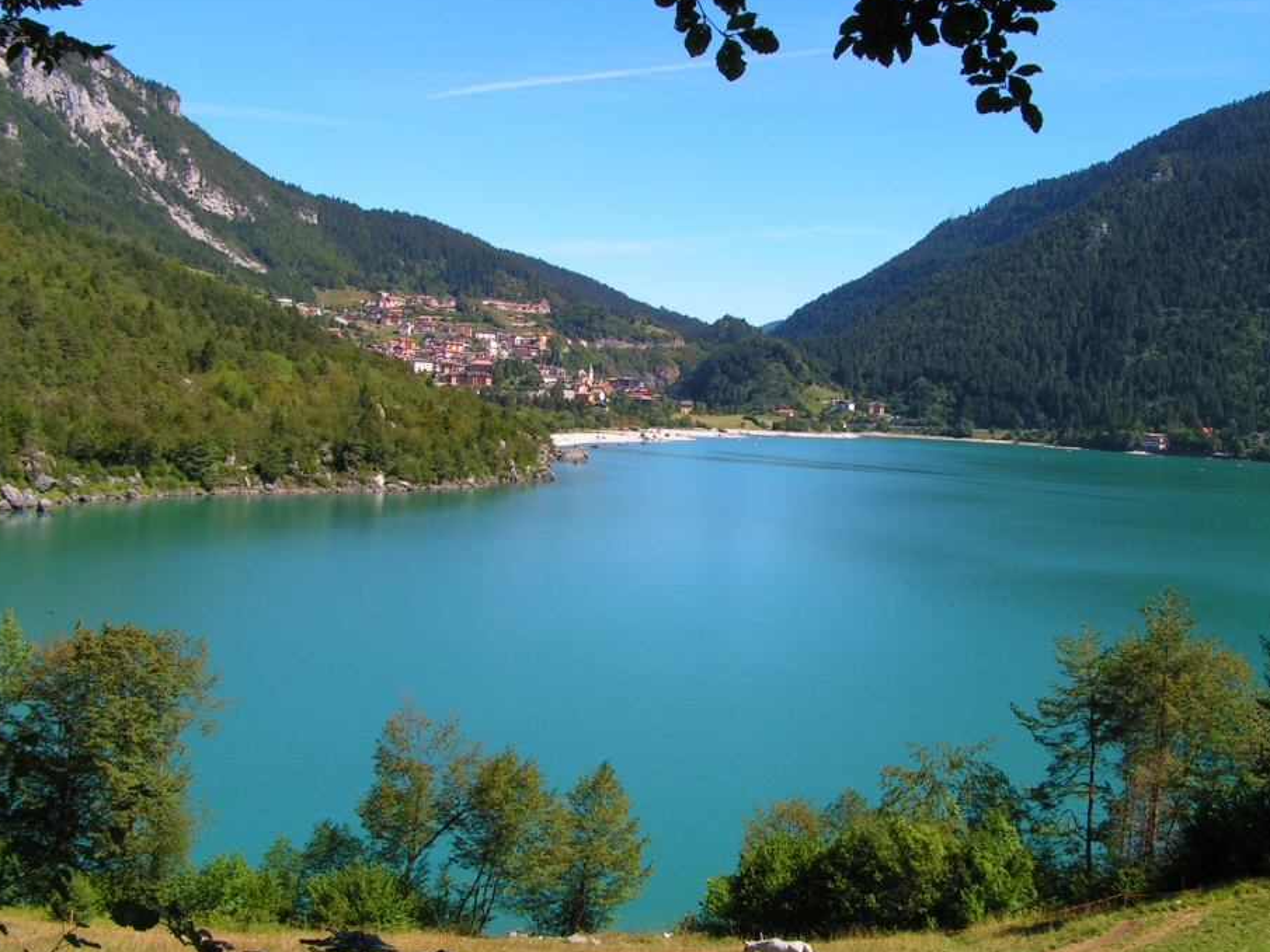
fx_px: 1578
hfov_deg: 43.8
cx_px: 696
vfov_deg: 33.6
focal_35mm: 43
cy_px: 428
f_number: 5.6
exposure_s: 1/250
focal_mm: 6.3
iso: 50
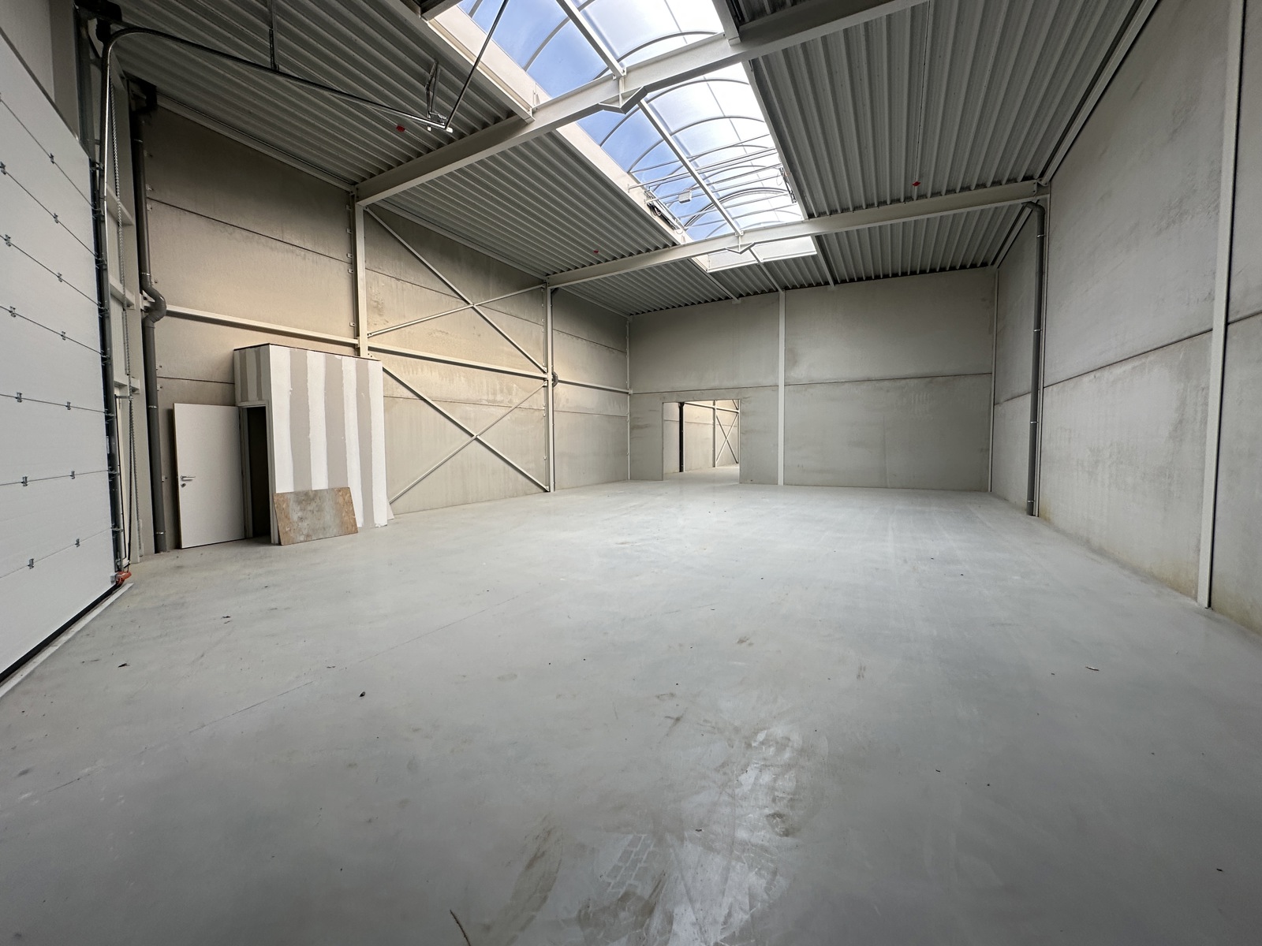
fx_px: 510
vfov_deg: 85.7
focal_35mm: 14
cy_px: 473
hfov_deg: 102.1
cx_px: 631
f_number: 2.2
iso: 40
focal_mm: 2.22
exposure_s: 1/99
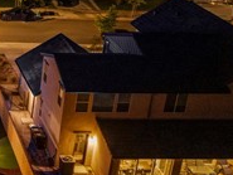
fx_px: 559
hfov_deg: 20.2
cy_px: 65
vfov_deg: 17.8
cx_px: -120
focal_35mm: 83
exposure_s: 1/2.5
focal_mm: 12.29
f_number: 2.8
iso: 800
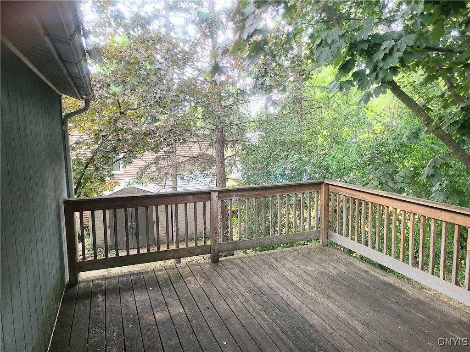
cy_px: 176
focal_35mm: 26
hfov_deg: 67.3
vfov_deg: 53.1
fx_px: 353
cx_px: 235
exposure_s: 1/60.2
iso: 100
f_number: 1.8
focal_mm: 5.4
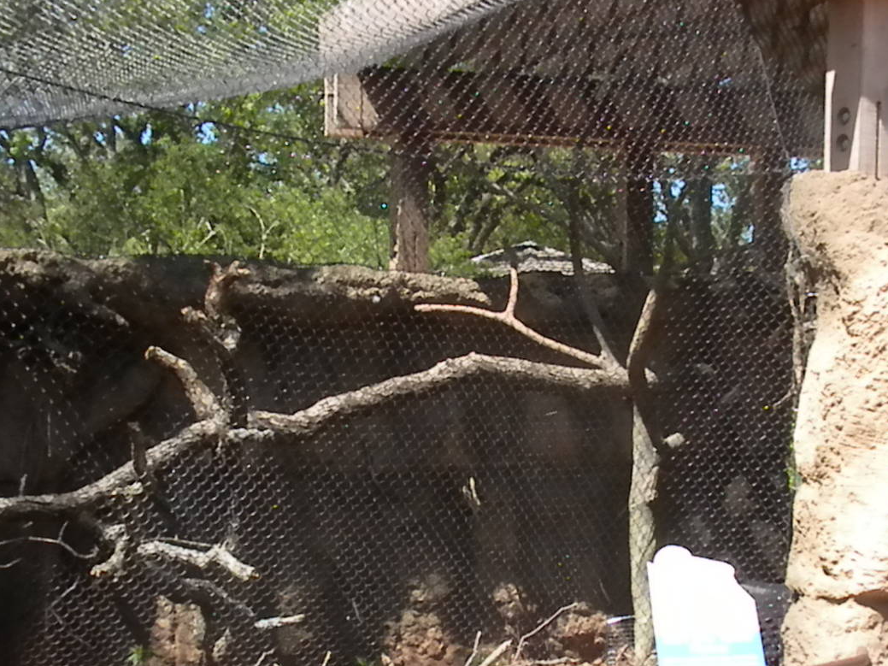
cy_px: 449
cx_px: 503
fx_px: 1462
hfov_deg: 33.7
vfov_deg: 25.5
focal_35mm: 57
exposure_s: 1/282
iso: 640
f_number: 10
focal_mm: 6.6
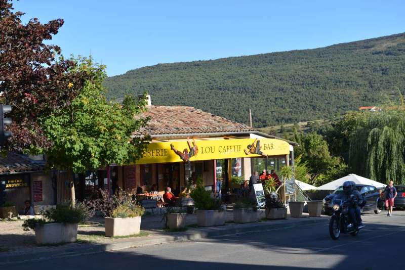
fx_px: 653
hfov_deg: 34.5
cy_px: 135
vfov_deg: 23.4
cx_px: 202
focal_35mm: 58
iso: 125
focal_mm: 58
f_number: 5.6
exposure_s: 1/125
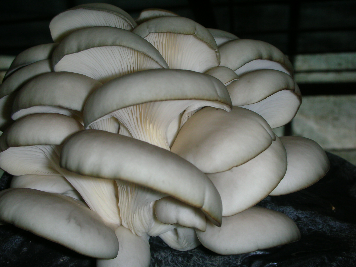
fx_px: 545
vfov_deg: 27.5
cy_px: 134
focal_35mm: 53
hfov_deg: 36.2
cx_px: 178
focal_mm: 8.8
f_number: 10.5
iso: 50
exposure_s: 1/60.1
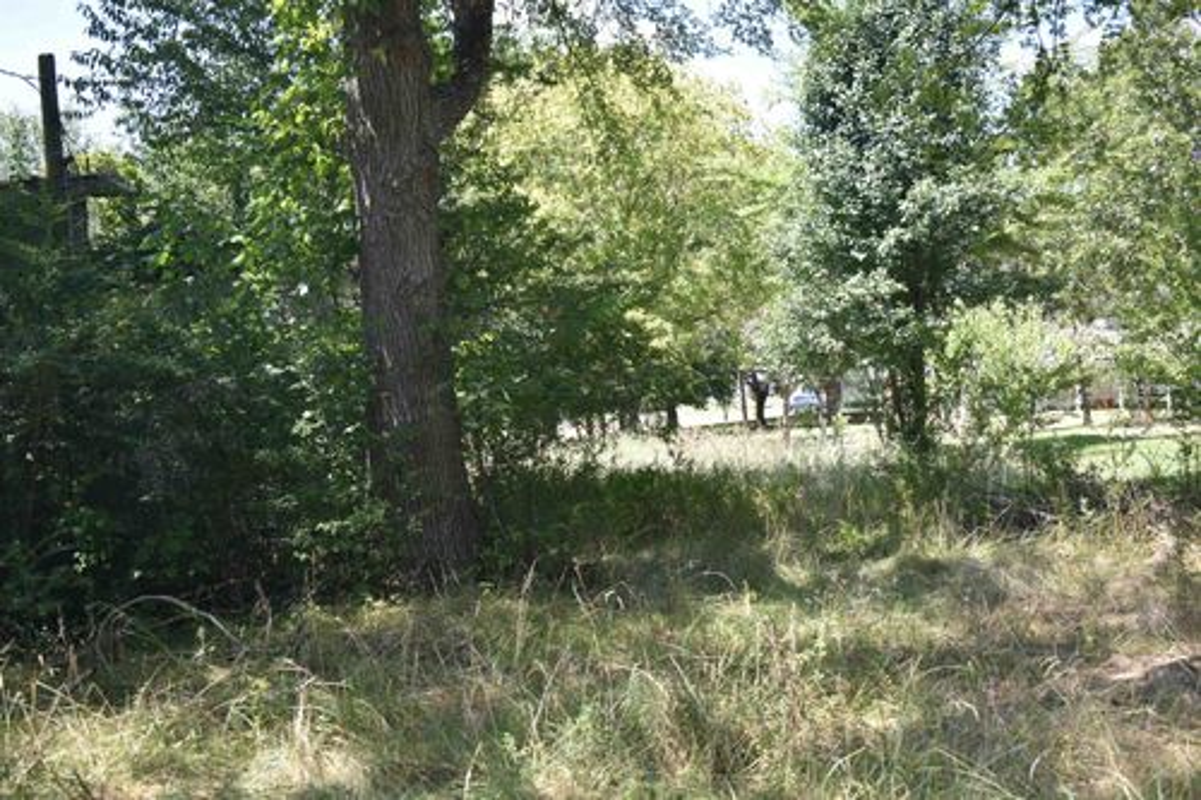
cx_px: 600
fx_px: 1401
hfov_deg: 46.4
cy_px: 400
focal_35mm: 42
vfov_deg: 31.9
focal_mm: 28
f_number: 5
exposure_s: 1/125
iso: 100
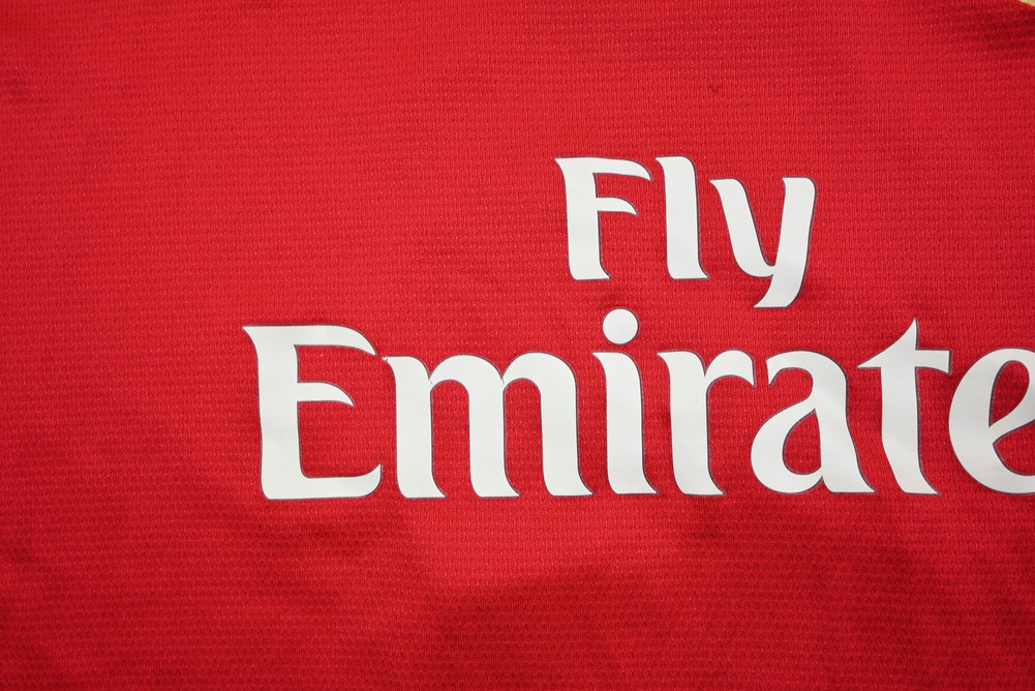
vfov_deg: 43.6
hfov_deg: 61.9
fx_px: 863
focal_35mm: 30
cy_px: 346
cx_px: 518
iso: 200
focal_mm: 30
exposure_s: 1/125
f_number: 4.8
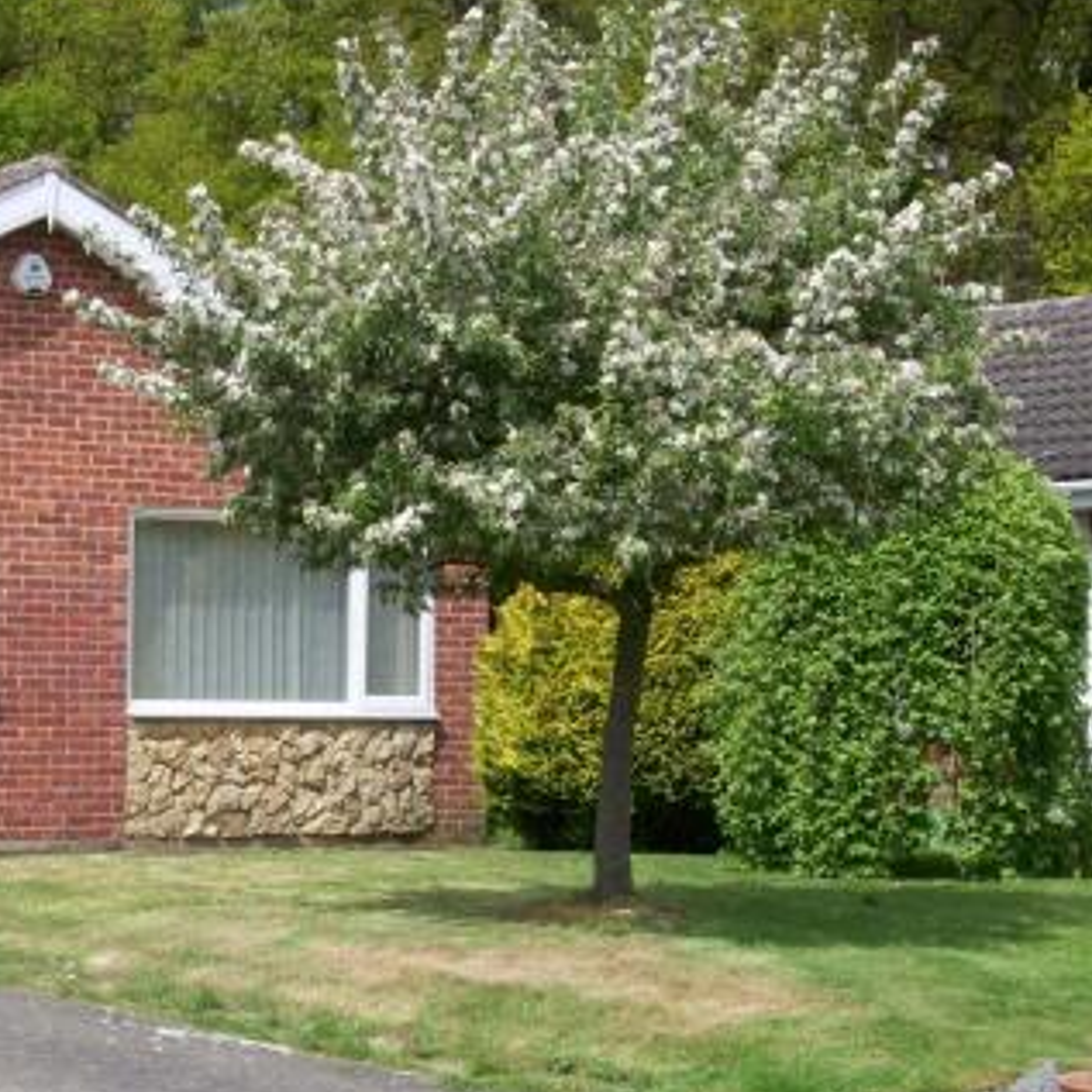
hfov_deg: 18.7
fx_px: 3248
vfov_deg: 19.1
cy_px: 653
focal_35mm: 91
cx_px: 91
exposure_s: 1/410
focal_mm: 9.4
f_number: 6
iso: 80
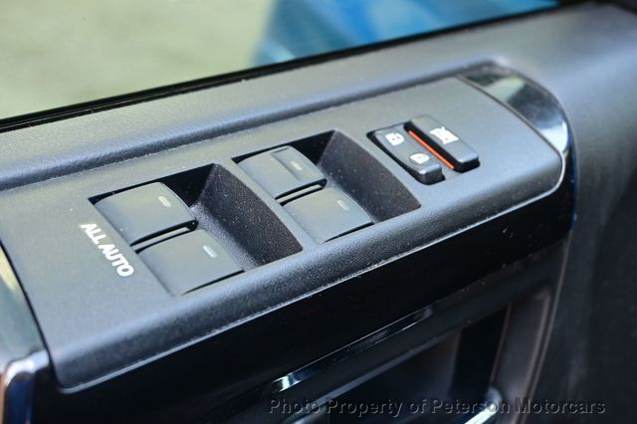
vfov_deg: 27.2
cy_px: 212
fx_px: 875
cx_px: 318
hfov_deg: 40.0
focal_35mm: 50
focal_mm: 33
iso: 800
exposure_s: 1/50
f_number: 5
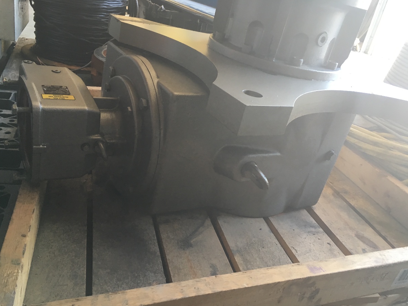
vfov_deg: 45.4
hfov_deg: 58.3
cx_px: 193
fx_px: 365
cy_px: 162
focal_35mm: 31
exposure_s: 1/30
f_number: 2.2
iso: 64
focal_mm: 4.15
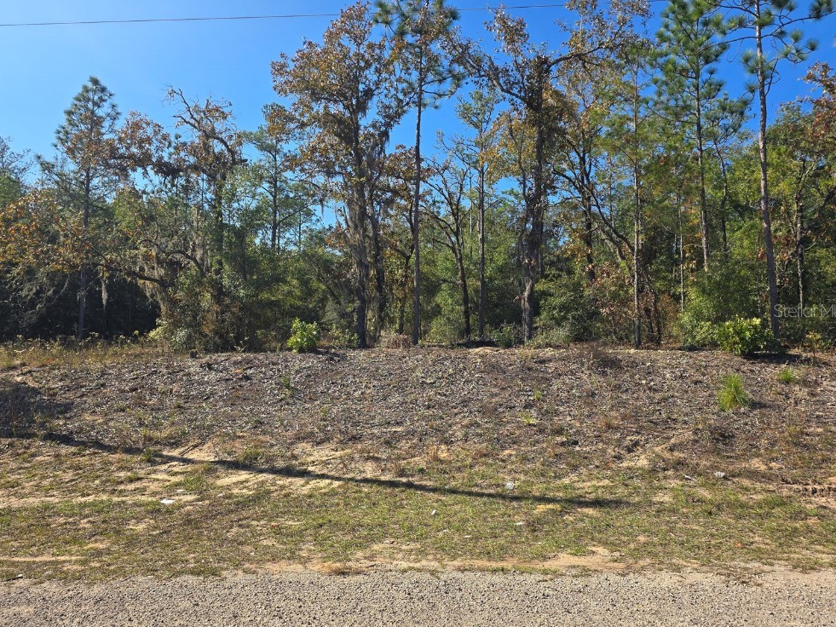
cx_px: 418
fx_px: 580
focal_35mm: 24
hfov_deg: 71.6
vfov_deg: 56.8
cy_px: 310
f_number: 1.7
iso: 12
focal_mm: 6.3
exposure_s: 1/531
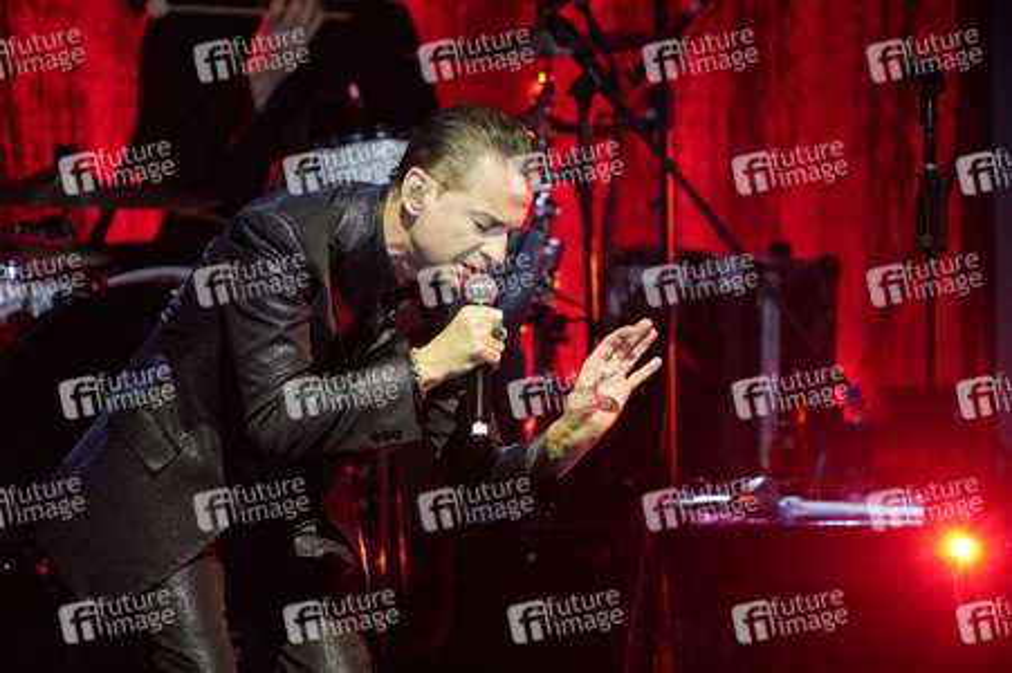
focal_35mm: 600
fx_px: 16854
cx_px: 506
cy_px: 336
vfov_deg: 2.3
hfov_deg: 3.4
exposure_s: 1/320
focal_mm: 600
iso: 4000
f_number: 6.3
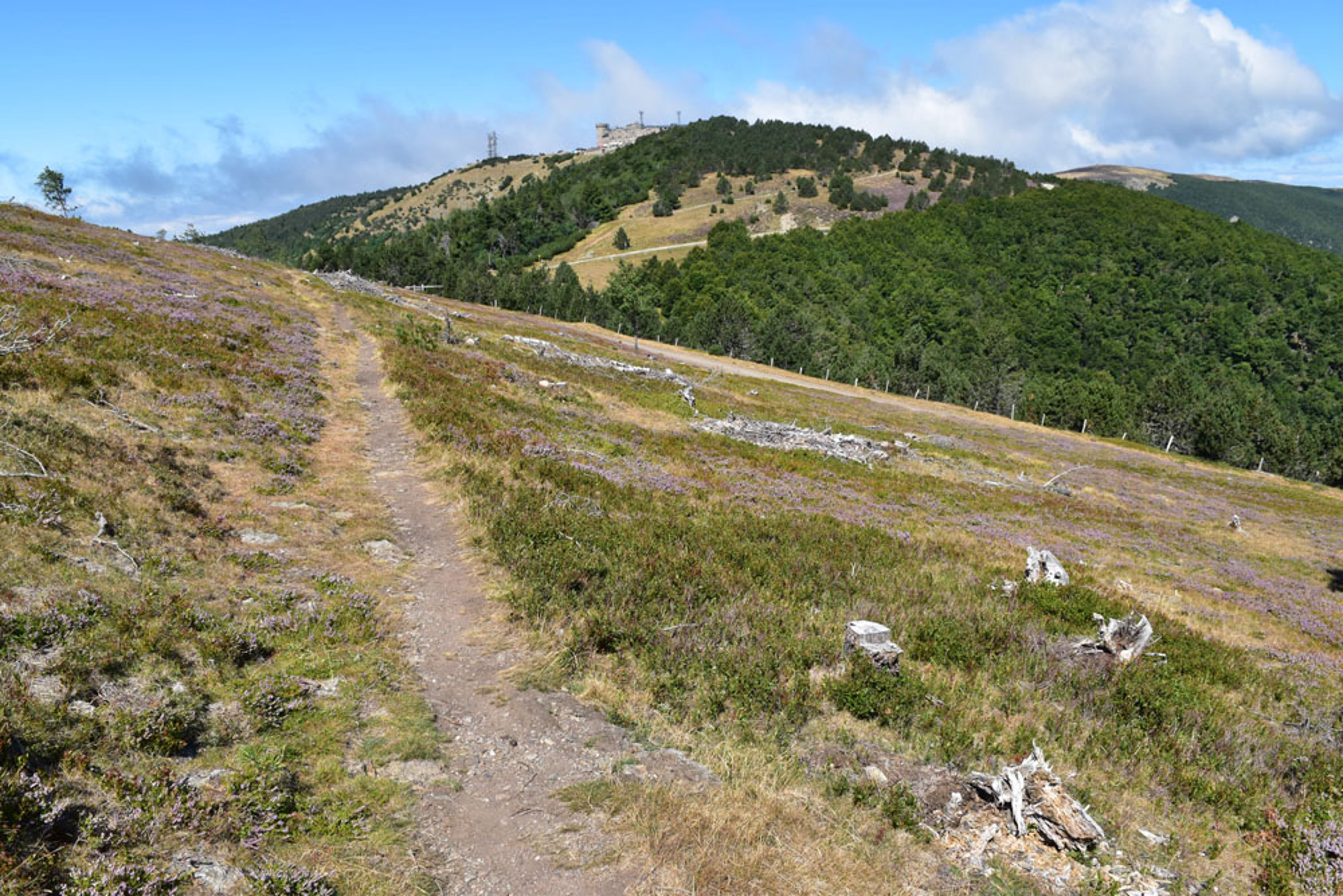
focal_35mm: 27
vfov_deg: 47.9
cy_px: 448
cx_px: 672
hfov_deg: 67.4
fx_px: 1007
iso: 400
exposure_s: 1/400
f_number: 13
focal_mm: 18
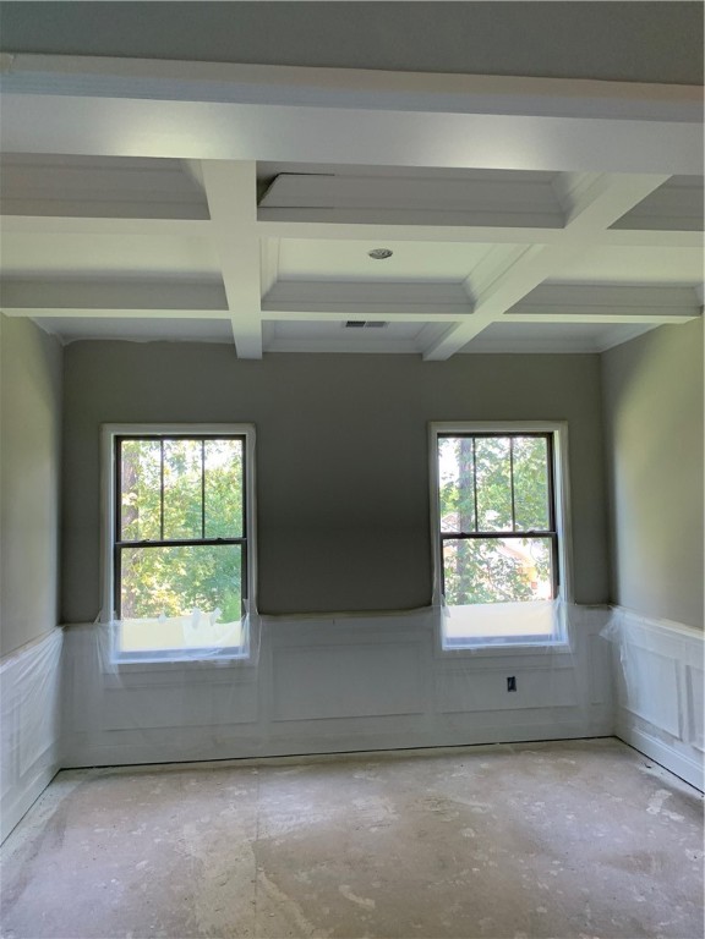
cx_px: 352
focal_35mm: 26
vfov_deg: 67.3
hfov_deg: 53.1
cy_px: 470
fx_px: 706
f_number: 1.8
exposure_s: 1/119
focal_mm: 4.25
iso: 100
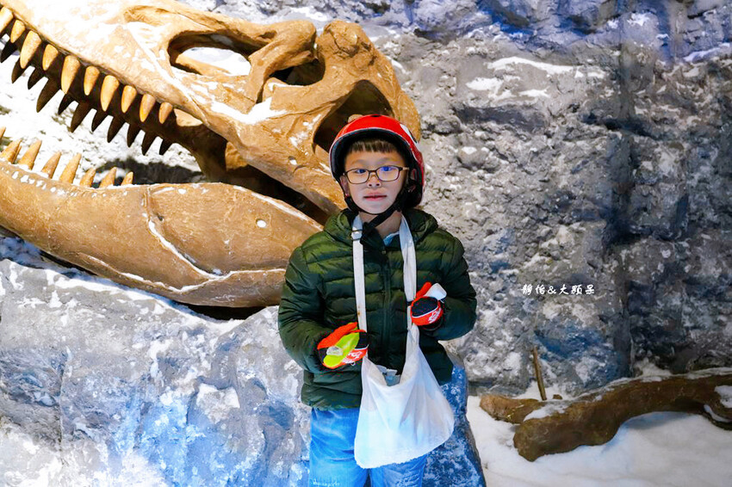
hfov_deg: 57.2
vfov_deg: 39.9
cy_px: 244
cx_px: 366
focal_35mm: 33
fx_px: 671
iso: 3200
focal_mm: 33
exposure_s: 1/40
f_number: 4
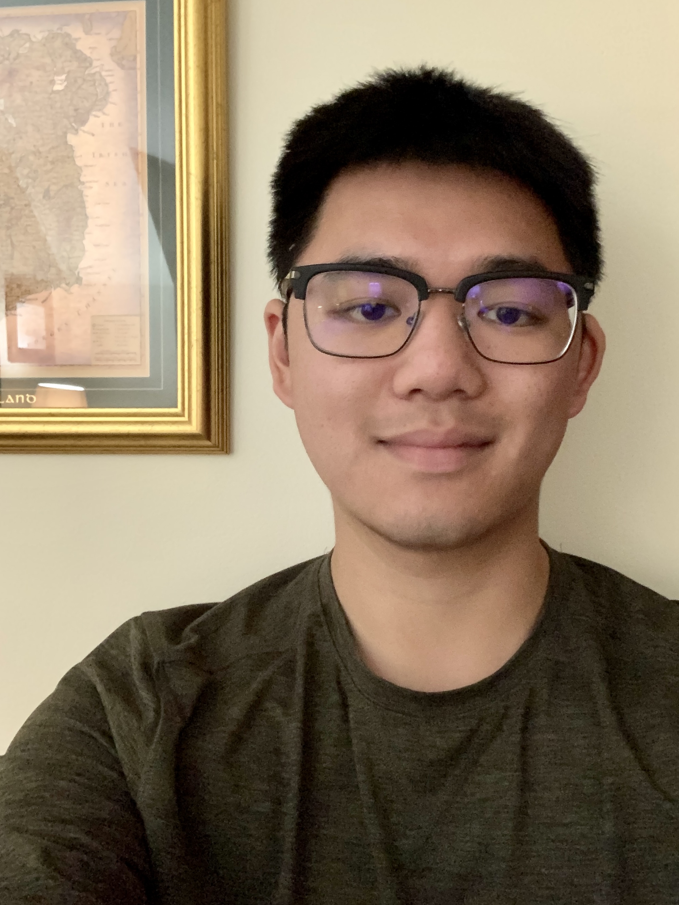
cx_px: 378
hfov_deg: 38.6
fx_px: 968
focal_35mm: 37
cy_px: 403
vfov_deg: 50.0
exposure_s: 1/15
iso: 1250
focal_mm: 2.87
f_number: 2.2
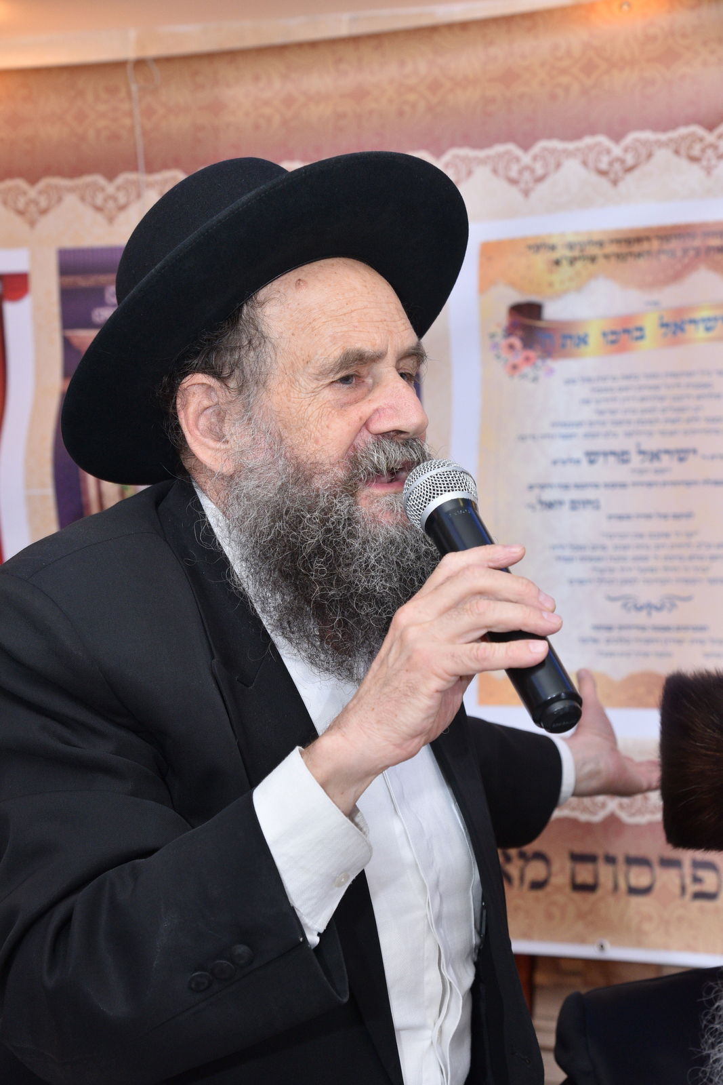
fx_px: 1958
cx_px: 362
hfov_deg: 20.9
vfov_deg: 31.0
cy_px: 542
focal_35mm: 65
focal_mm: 65
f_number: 6.3
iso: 1250
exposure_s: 1/160
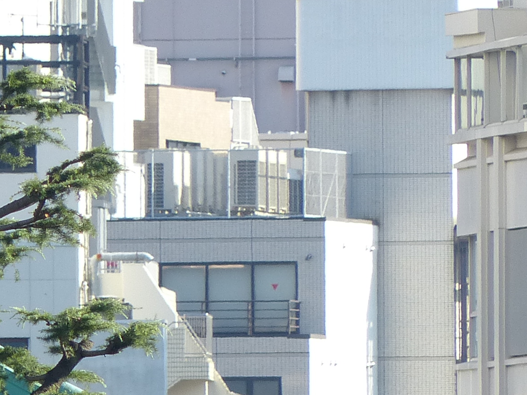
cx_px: -249
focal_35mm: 2060
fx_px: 31365
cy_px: 420
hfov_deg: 1.0
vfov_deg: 0.7
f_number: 4
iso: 100
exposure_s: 1/320
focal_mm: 108
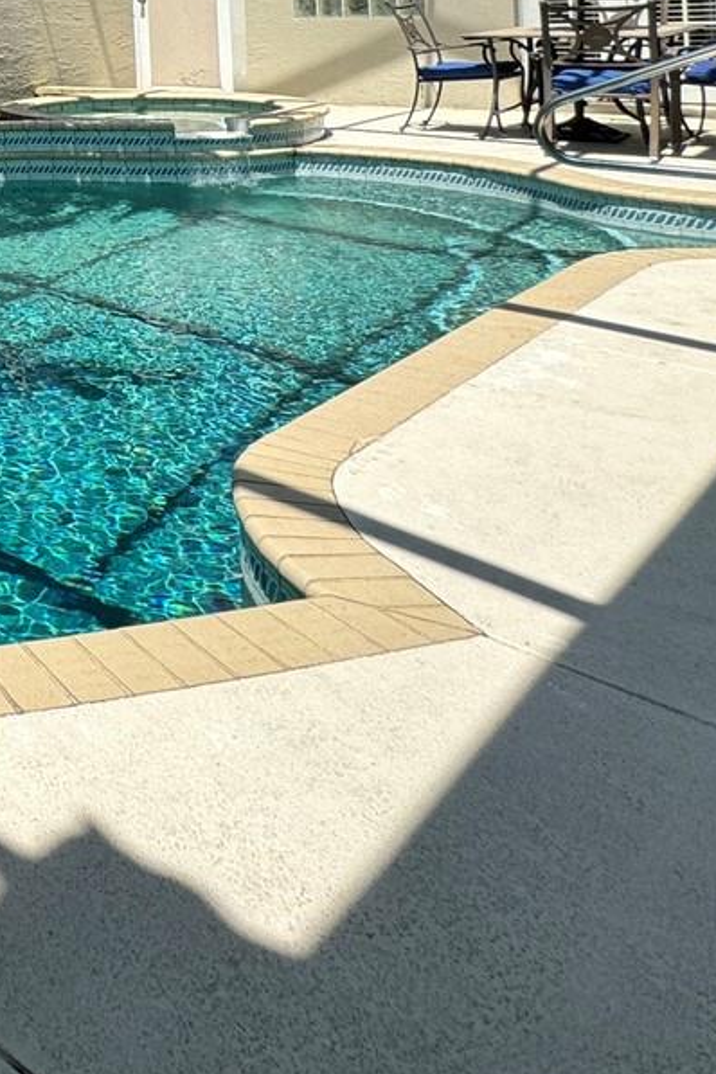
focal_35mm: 39
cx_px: -414
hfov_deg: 24.6
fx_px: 1163
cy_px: 14
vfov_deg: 43.0
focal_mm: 2.22
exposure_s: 1/525
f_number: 2.2
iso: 40
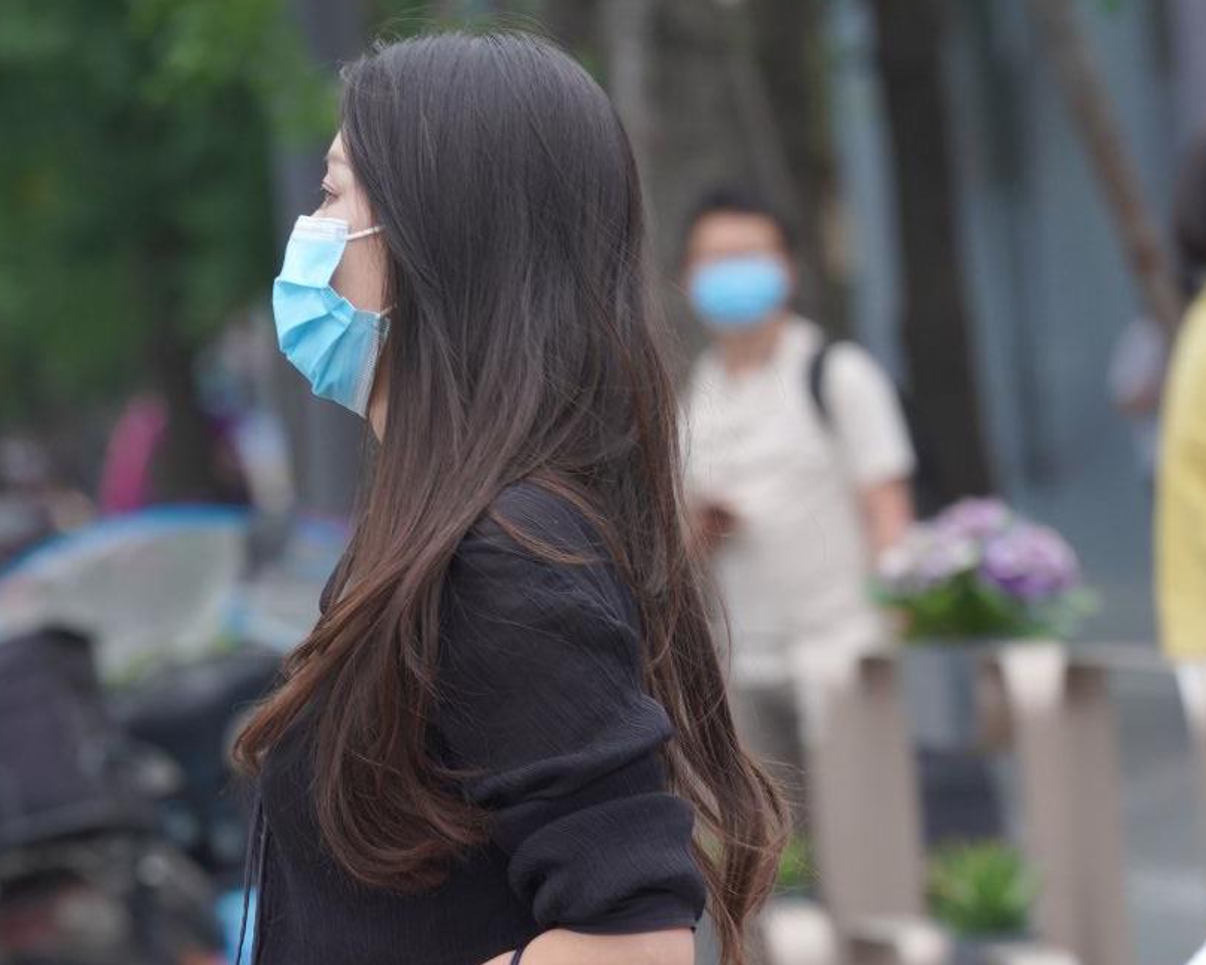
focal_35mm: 372
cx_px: 356
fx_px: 13276
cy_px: 1259
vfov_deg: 4.1
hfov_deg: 5.2
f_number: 4.5
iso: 500
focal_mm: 135
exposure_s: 1/500
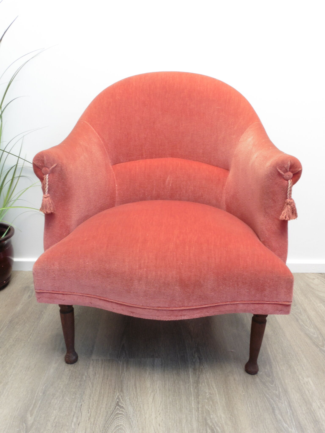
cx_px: 162
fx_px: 338
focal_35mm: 27
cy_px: 216
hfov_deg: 51.4
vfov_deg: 65.3
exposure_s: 1/13
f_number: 8
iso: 125
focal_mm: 4.8
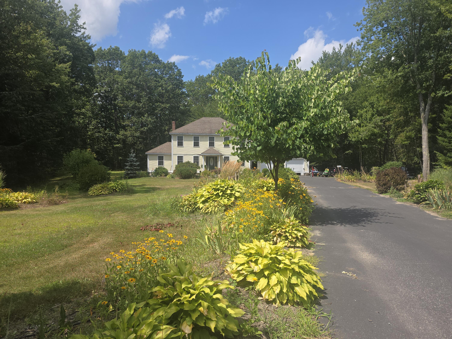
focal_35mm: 23
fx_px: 300
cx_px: 226
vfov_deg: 58.9
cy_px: 170
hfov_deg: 73.9
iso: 12
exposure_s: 1/715
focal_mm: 6.3
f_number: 1.7
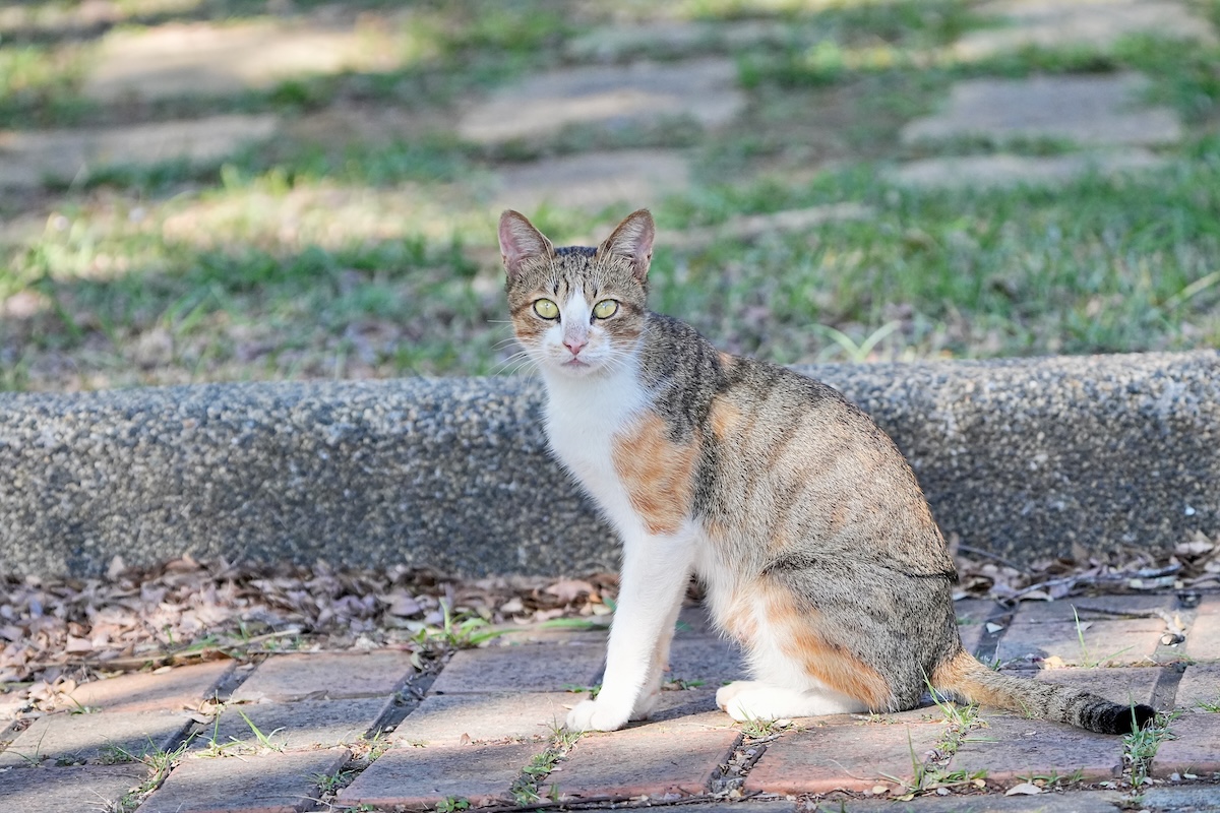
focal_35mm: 280
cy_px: 406
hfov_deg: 7.4
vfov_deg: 4.9
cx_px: 610
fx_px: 9488
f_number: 9
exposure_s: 1/800
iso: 3200
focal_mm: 280
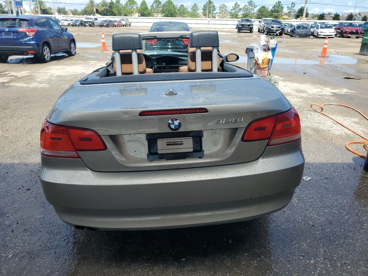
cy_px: 138
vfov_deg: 53.1
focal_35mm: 26
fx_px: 276
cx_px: 184
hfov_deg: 67.3
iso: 50
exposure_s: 1/2000
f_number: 1.5
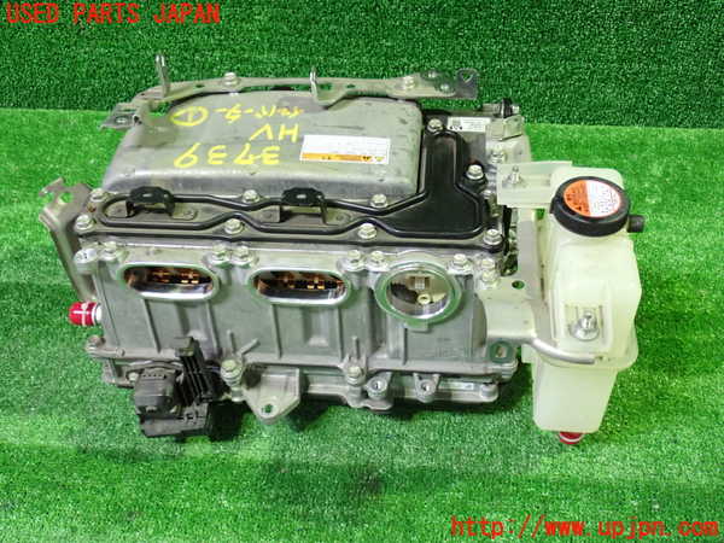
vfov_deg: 35.1
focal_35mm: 41
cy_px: 272
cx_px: 362
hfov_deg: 45.8
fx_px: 858
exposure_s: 1/30
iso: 800
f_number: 2.8
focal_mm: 7.31
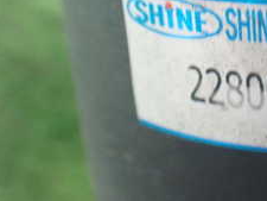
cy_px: 6
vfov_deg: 18.0
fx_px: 617
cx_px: 256
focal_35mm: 80
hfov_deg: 23.5
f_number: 2.3
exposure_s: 1/40
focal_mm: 5.4
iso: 800
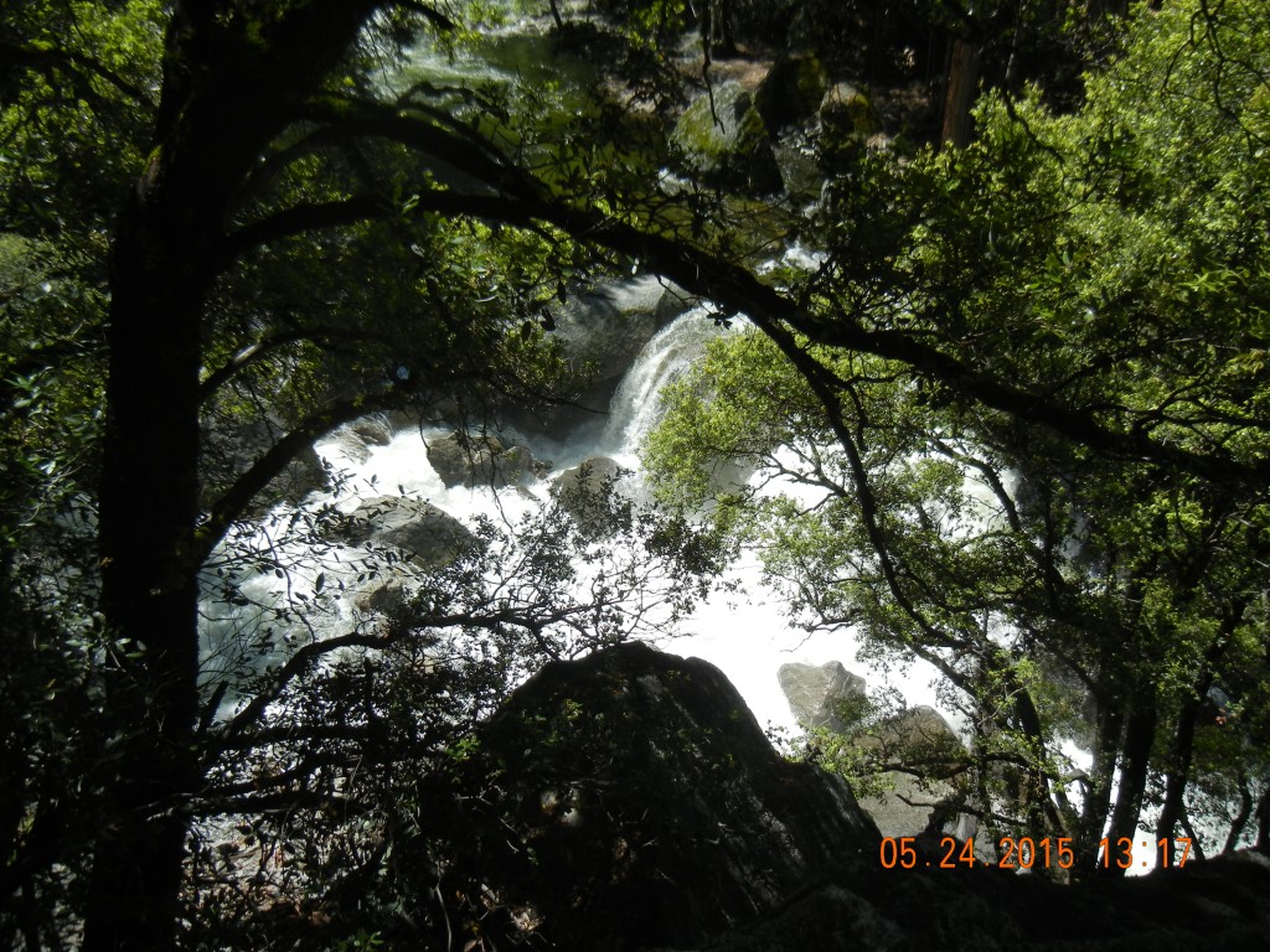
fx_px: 1101
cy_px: 476
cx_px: 635
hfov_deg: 60.0
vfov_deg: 46.8
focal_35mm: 30
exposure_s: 1/268
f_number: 7
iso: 160
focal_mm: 5.4
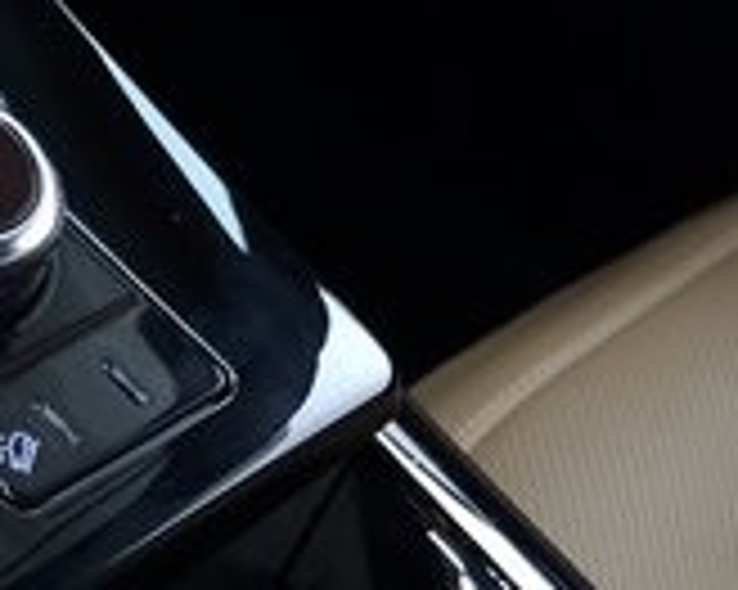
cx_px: -252
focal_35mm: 140
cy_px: 1239
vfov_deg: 10.1
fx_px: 3056
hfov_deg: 13.2
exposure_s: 1/60
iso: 250
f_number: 1.7
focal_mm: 6.3
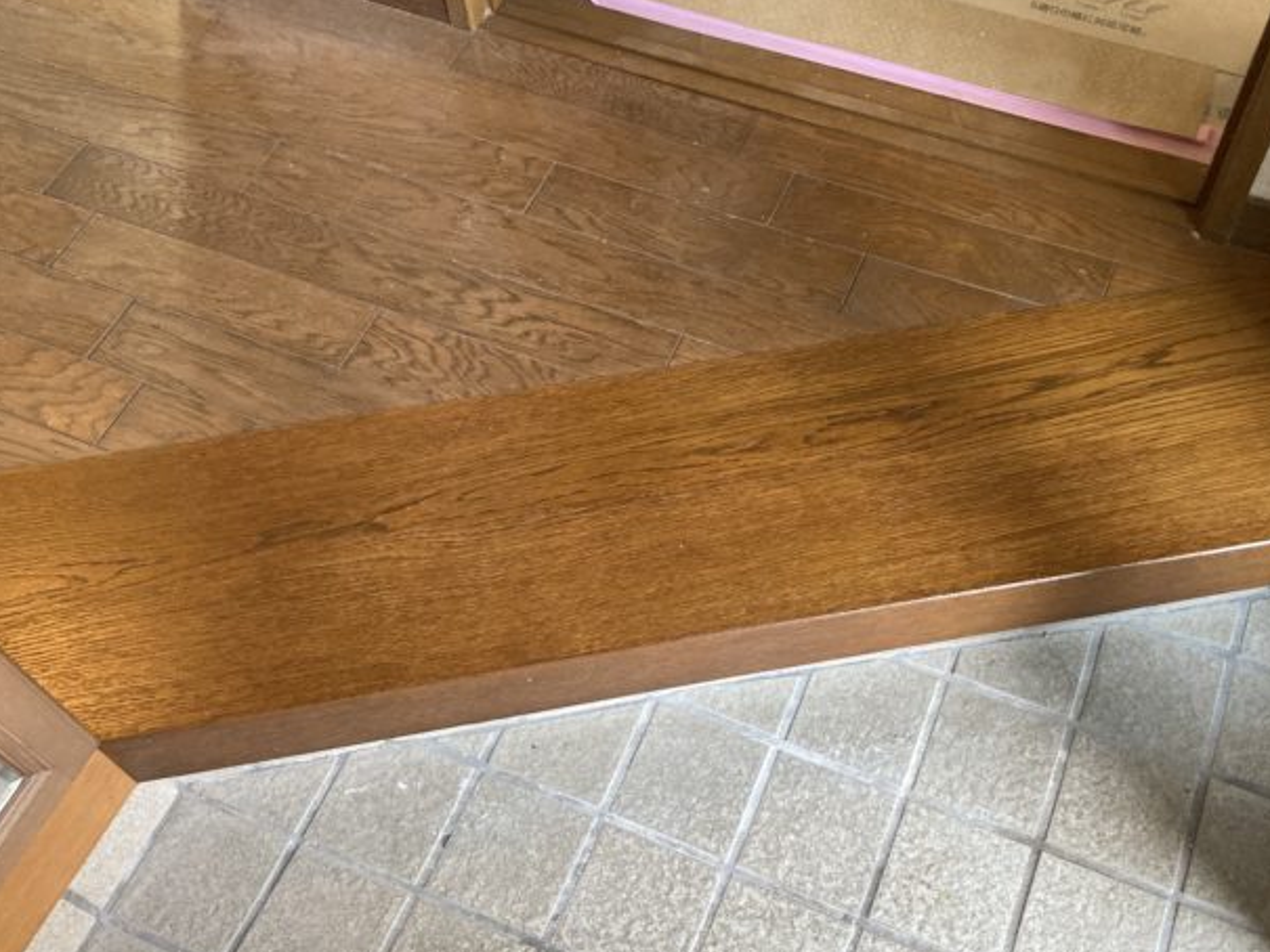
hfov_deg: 50.0
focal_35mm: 37
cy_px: 489
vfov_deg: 38.7
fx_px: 1358
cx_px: 726
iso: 200
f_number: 1.8
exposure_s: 1/60
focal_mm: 3.99
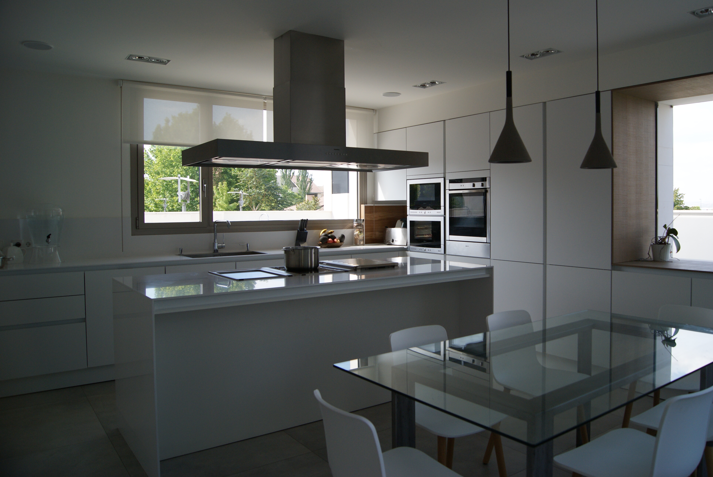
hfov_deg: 67.3
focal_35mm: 27
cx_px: 356
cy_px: 238
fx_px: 535
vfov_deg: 48.0
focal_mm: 18
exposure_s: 1/400
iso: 200
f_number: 4.5
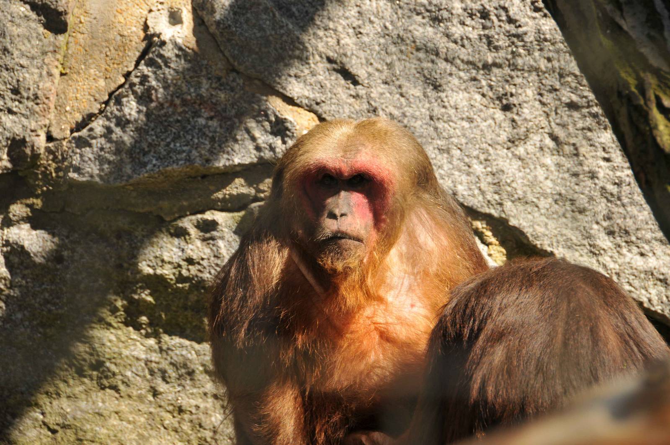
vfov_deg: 4.6
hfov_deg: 6.9
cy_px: 222
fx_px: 5577
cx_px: 335
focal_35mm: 300
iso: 200
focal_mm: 200
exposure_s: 1/200
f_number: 7.1
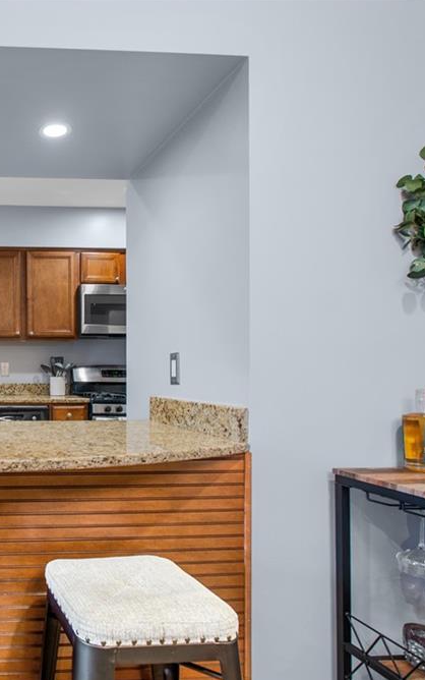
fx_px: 463
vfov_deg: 72.5
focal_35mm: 25
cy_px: 342
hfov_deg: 41.1
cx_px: -24
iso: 200
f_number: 4.5
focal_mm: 16
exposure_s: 1/5
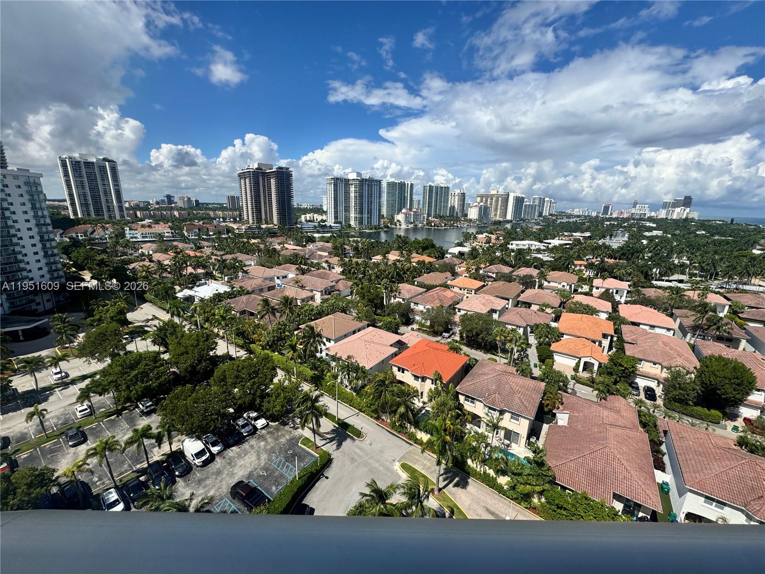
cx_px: 382
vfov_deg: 85.7
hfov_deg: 102.1
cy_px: 287
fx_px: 309
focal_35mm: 14
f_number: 2.2
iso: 50
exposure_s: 1/2415
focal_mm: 2.22
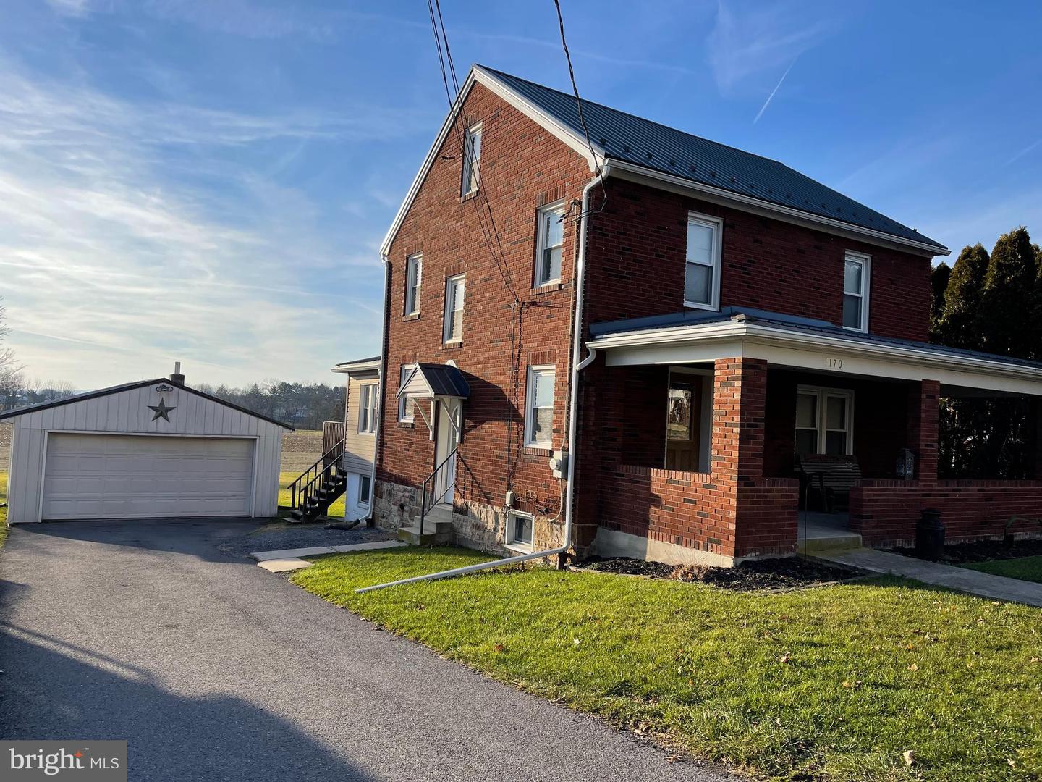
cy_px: 391
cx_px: 521
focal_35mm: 26
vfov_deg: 53.1
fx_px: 783
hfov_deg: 67.3
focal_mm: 5.1
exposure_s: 1/2924
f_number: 1.6
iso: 32
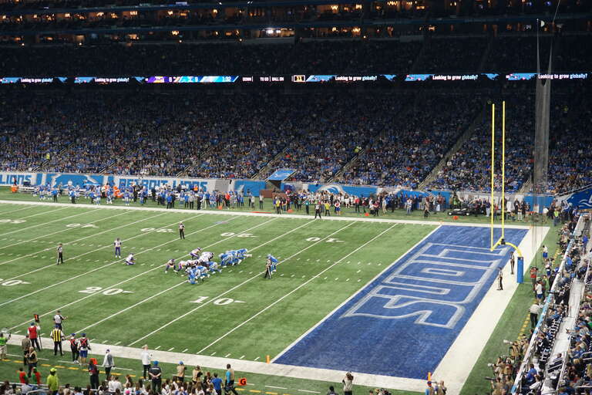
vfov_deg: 24.4
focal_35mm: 56
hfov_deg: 35.9
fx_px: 913
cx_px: 296
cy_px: 198
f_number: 5.6
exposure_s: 1/160
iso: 800
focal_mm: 37
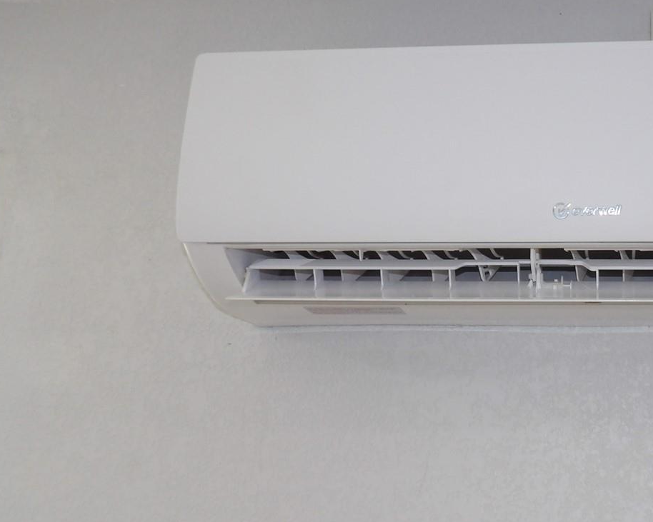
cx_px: 553
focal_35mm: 41
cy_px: 284
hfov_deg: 42.1
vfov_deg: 36.5
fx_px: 792
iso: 200
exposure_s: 1/33
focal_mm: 4.3
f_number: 3.2
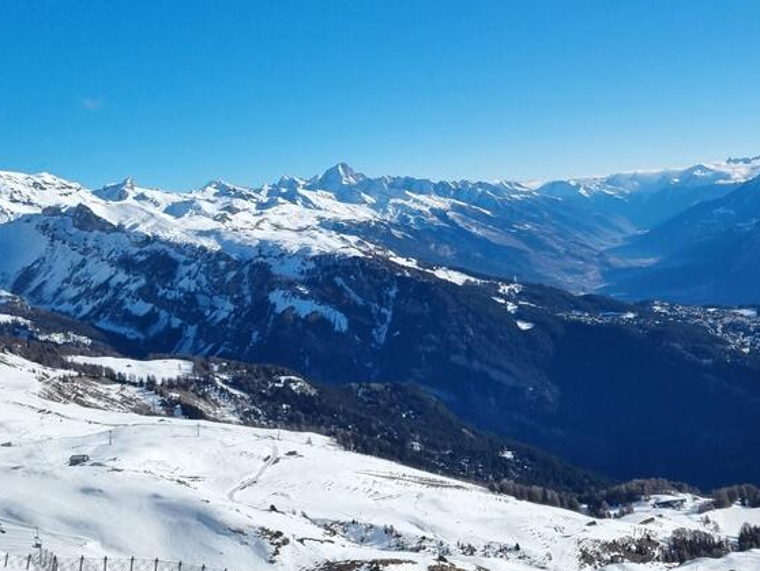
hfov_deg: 38.3
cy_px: 200
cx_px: 599
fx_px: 1054
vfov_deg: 30.1
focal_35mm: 48
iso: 50
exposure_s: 1/3616
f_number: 1.8
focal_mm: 5.4
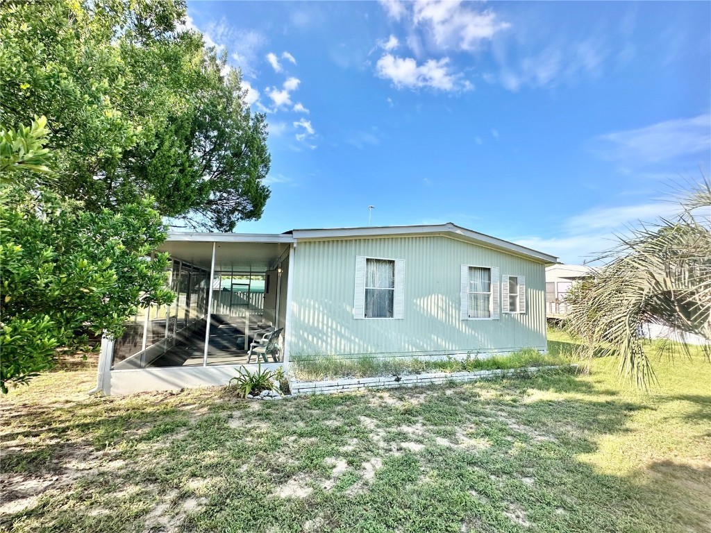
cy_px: 266
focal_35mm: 14
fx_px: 288
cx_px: 356
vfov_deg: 85.7
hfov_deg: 102.1
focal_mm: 2.22
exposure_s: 1/824
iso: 40
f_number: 2.2
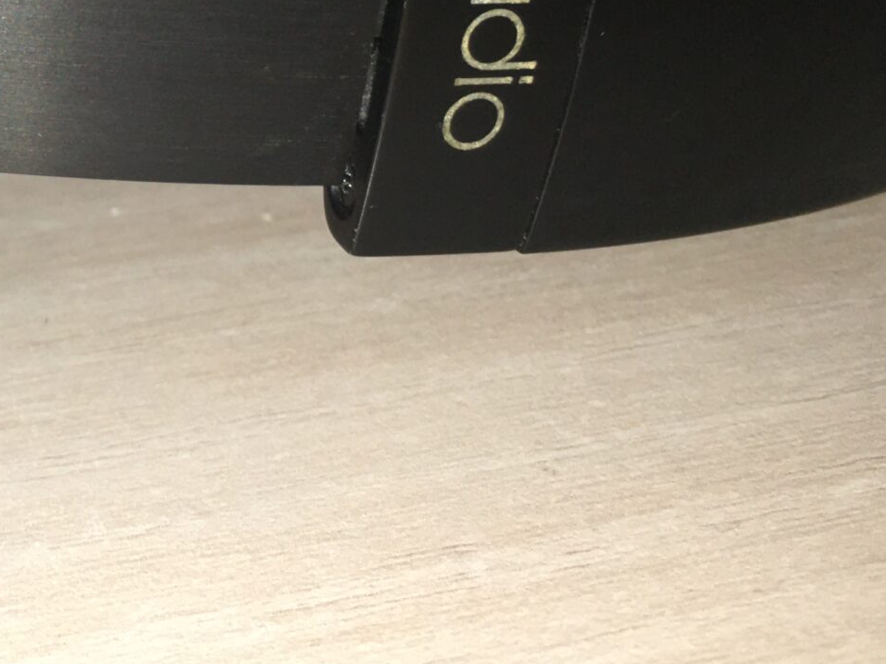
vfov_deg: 18.2
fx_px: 2022
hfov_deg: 22.8
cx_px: -172
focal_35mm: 79
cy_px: 10
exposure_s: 1/150
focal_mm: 4.15
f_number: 2.2
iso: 25
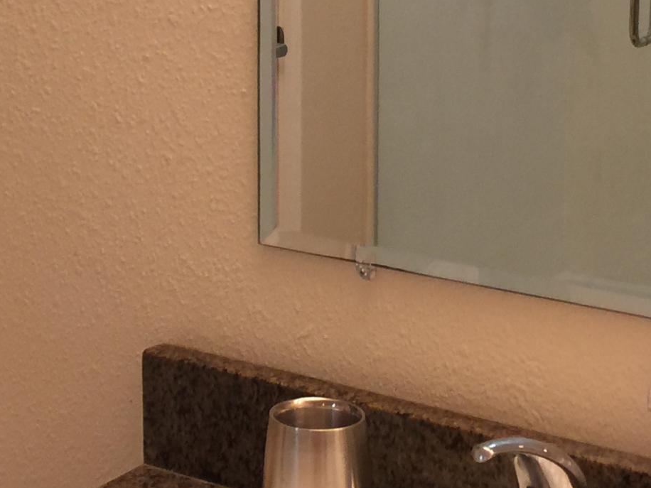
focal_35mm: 95
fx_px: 1787
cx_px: 186
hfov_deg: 20.5
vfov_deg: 15.3
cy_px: -10
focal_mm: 4.15
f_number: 2.2
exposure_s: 1/15
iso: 32
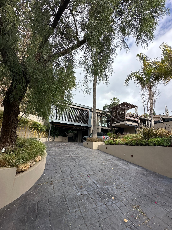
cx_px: 91
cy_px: 118
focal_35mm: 15
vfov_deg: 98.1
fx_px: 99
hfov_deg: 81.7
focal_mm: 2.22
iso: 50
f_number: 2.2
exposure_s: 1/1135
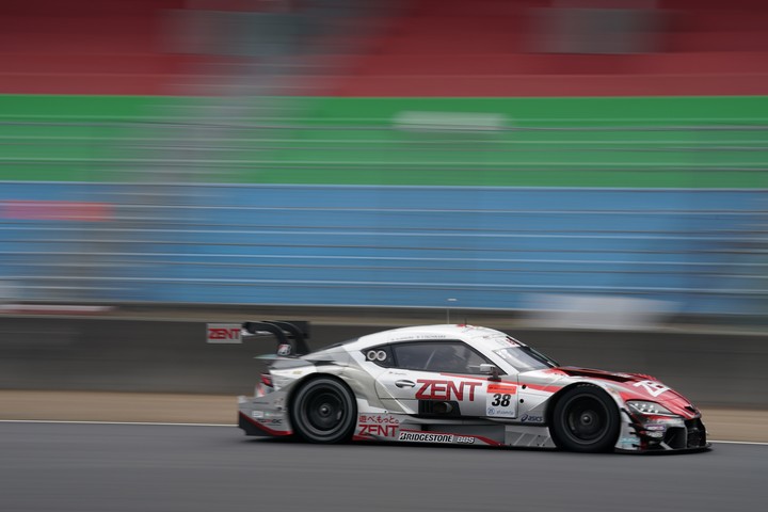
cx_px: 384
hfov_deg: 10.3
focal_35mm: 200
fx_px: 4266
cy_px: 256
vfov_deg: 6.9
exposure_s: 1/60
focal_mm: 200
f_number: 16
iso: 200
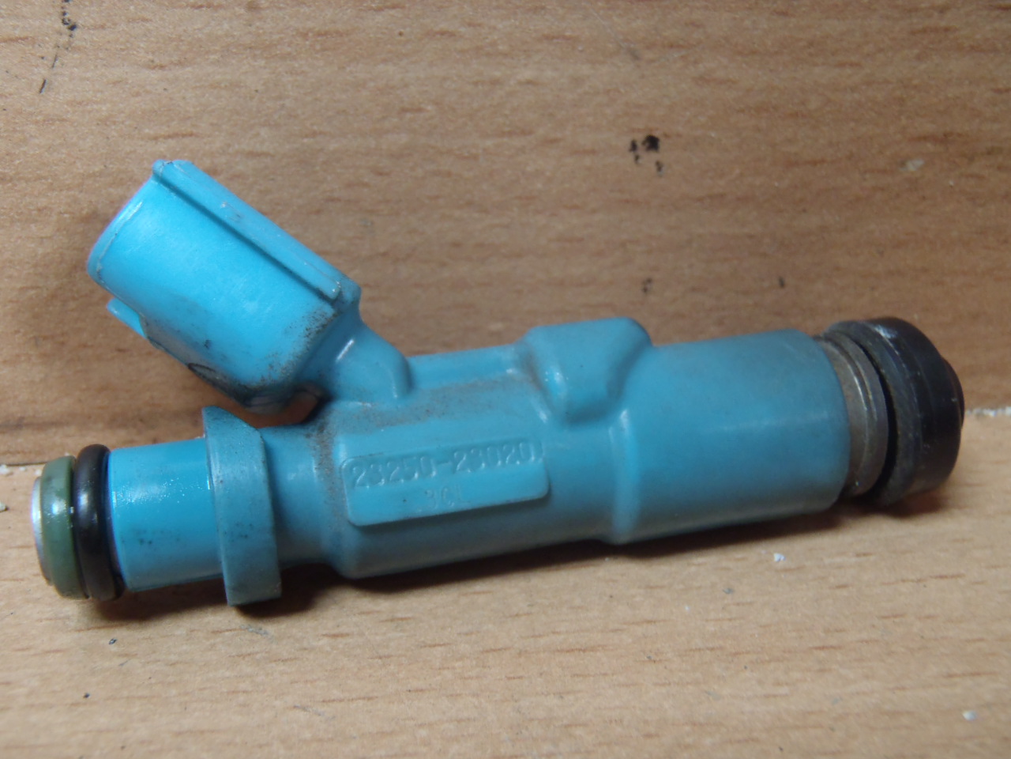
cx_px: 506
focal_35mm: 37
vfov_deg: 38.7
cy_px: 380
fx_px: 1081
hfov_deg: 50.1
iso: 250
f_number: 4.7
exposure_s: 1/4
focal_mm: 6.64
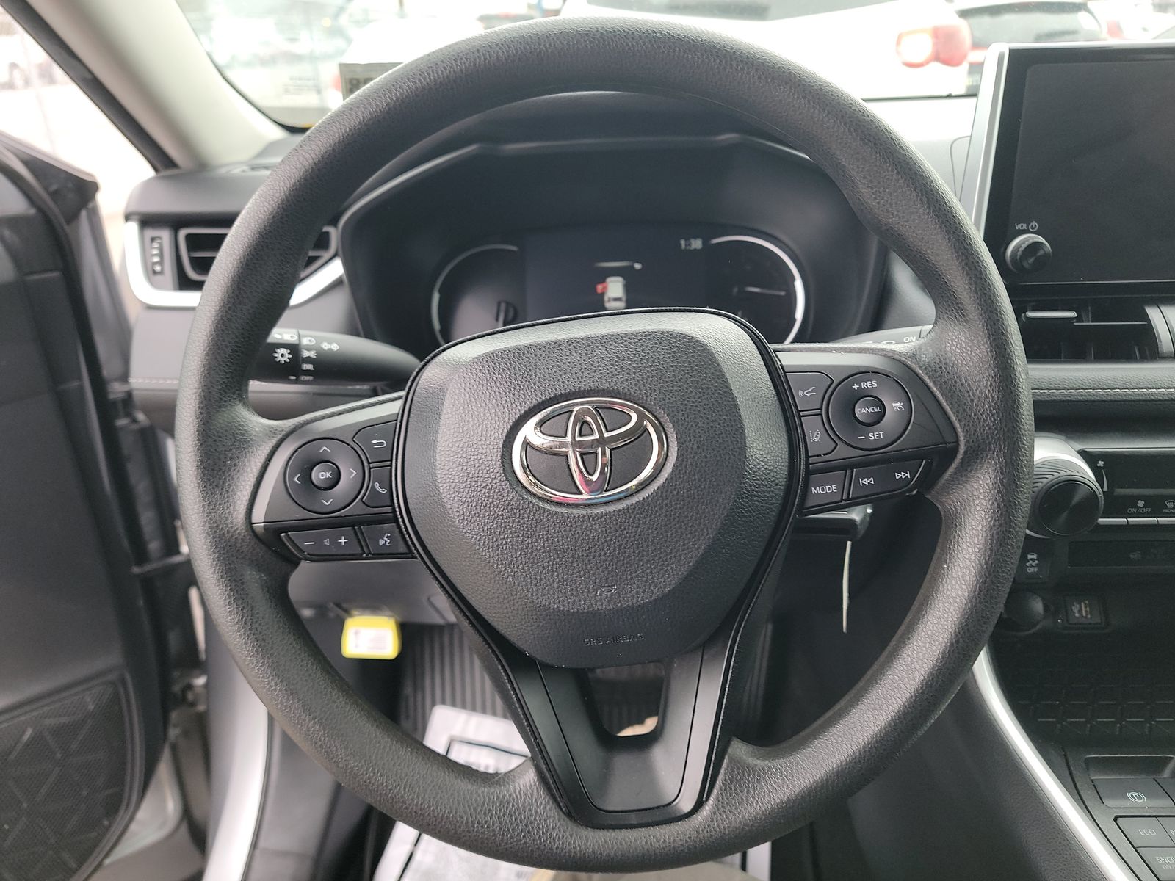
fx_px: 815
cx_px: 588
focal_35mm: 24
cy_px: 440
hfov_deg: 71.6
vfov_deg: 56.8
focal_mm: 6.7
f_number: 1.8
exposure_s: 1/59
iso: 175
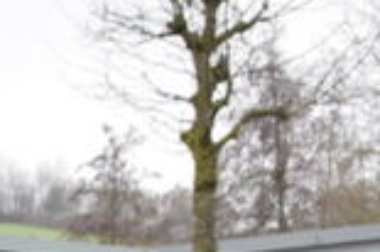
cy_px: 702
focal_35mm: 218
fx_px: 2299
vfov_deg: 5.9
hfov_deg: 8.8
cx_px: -424
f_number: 5.6
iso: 400
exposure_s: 1/125
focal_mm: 22
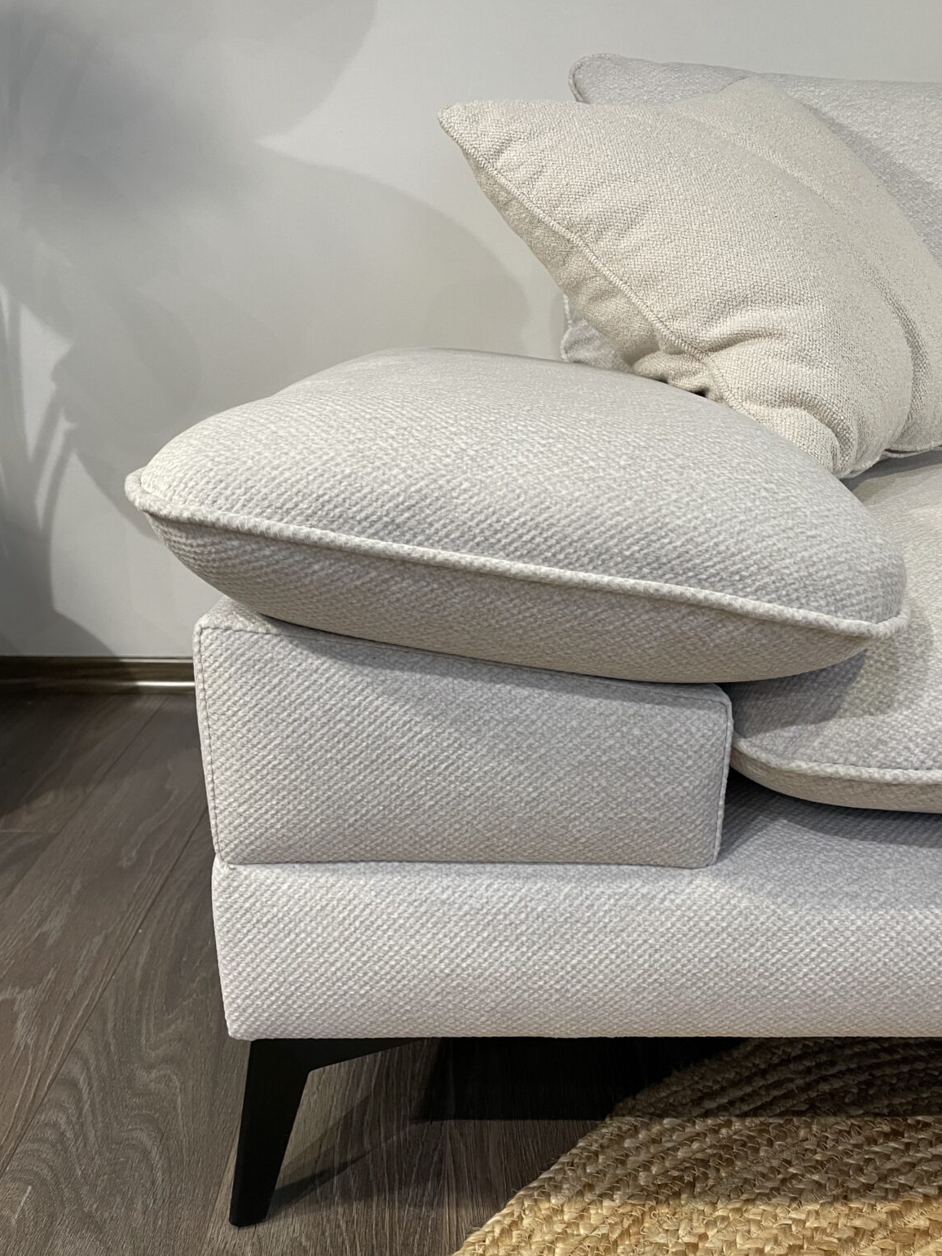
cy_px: 634
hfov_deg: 51.4
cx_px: 479
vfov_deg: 65.3
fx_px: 980
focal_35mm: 27
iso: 125
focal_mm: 4.2
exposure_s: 1/50
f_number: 1.6
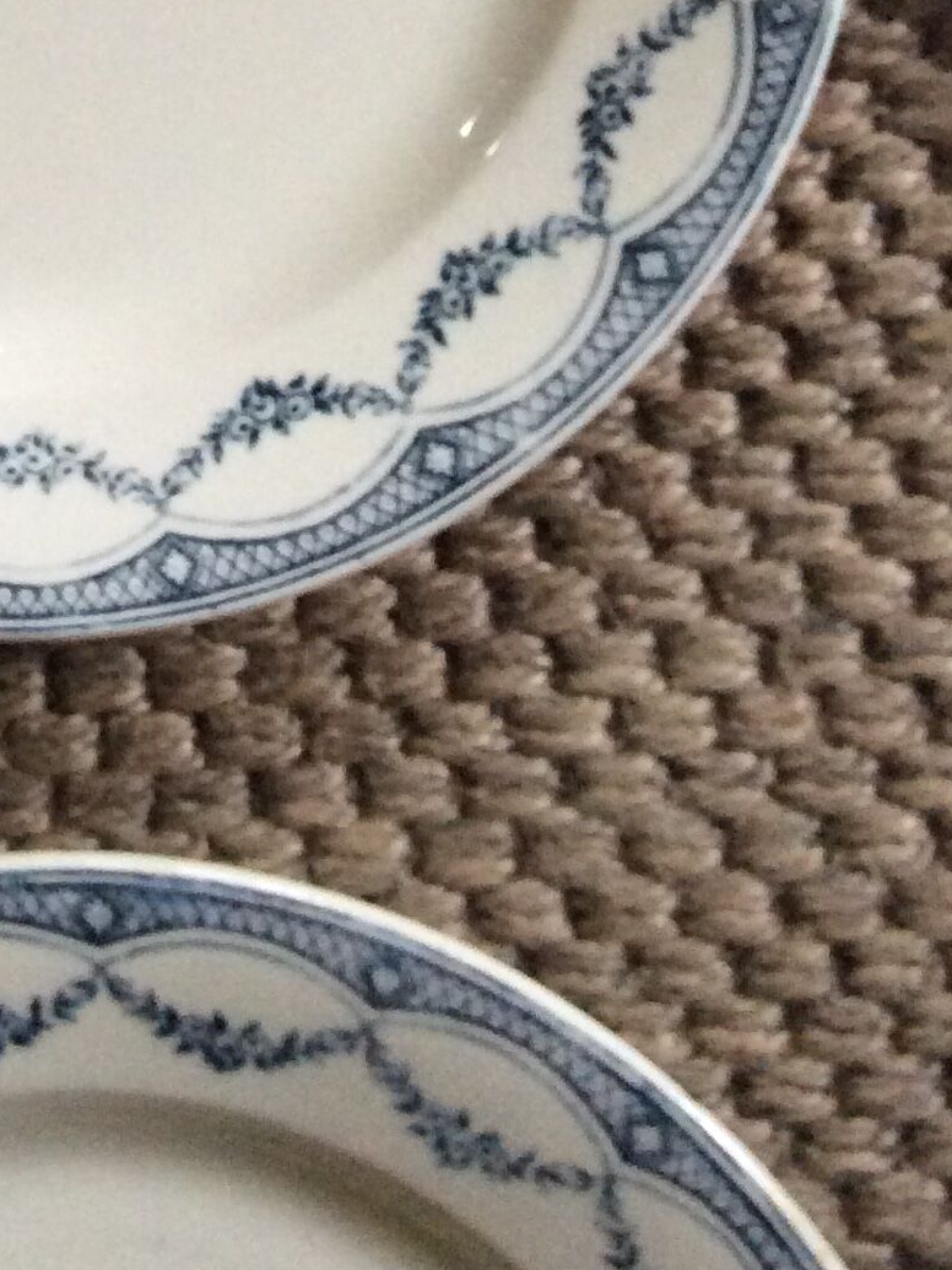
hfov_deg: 18.0
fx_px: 2934
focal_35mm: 80
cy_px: -11
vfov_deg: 23.4
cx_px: -4
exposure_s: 1/24
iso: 200
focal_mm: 3.3
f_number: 2.4
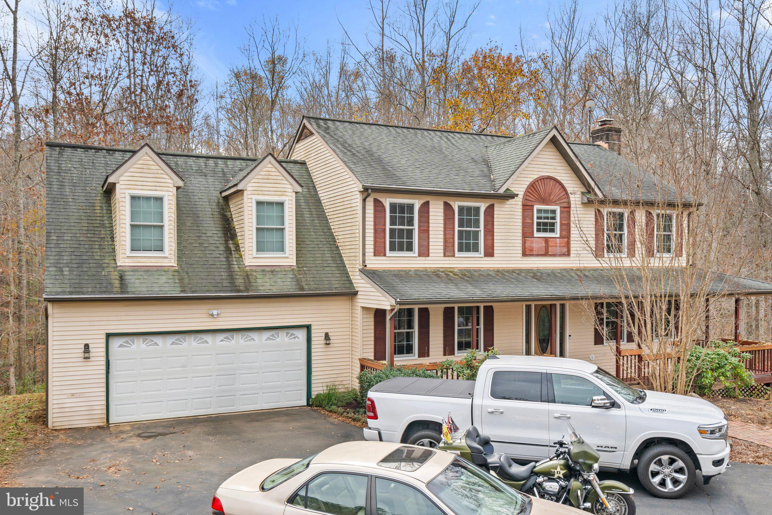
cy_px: 258
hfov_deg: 61.9
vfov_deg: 43.6
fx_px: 643
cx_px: 386
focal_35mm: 30
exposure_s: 1/100
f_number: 11
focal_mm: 30
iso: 200
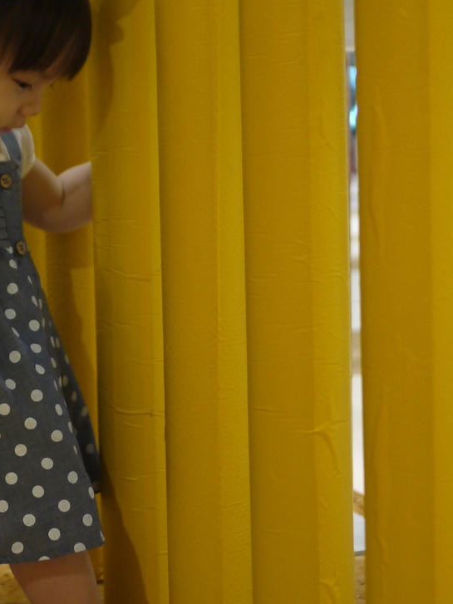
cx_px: 94
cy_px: 219
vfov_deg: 22.2
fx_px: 1536
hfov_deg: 16.7
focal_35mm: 88
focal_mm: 20
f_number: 1.7
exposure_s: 1/125
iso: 500
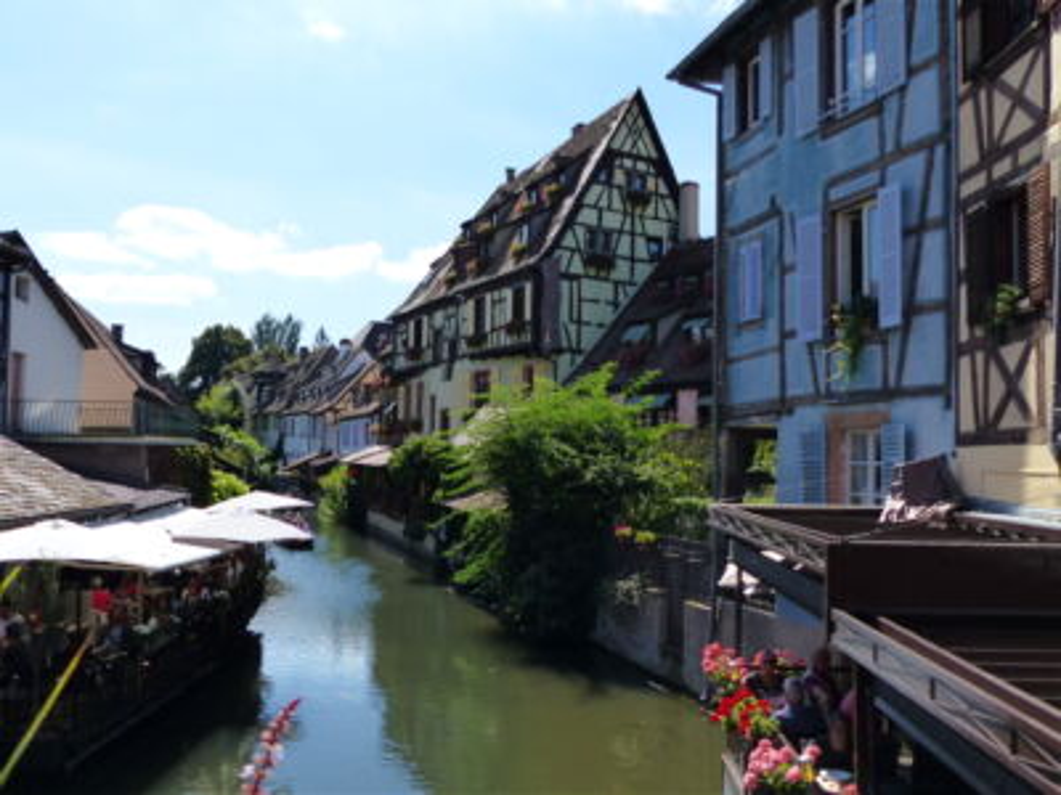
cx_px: 530
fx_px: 950
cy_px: 398
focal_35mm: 31
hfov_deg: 58.4
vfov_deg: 45.4
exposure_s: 1/2000
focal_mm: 5.4
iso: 200
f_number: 2.8
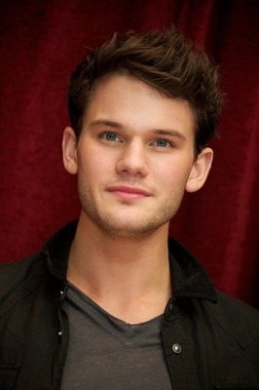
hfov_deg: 5.5
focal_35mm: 250
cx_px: 130
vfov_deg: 8.2
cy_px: 195
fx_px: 2702
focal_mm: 250
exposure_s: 1/60
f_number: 5.6
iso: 1000
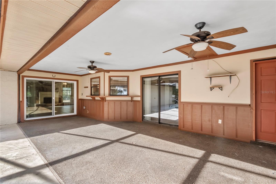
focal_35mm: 15
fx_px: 115
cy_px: 92
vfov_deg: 77.3
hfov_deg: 100.4
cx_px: 138
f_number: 9
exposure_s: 1/30
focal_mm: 10
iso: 250
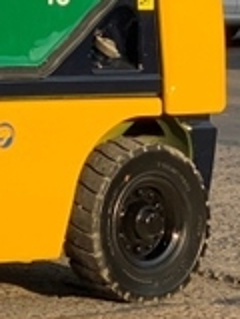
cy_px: -189
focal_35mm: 260
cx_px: -292
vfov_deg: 7.5
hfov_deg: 5.6
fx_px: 2404
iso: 16
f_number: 2.4
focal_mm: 6
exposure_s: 1/387
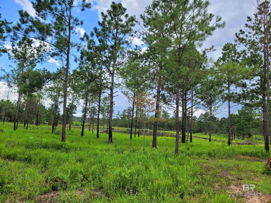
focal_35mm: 26
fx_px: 204
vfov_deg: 53.1
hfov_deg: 67.3
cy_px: 102
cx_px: 136
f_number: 1.8
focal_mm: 5.4
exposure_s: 1/1055
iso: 40
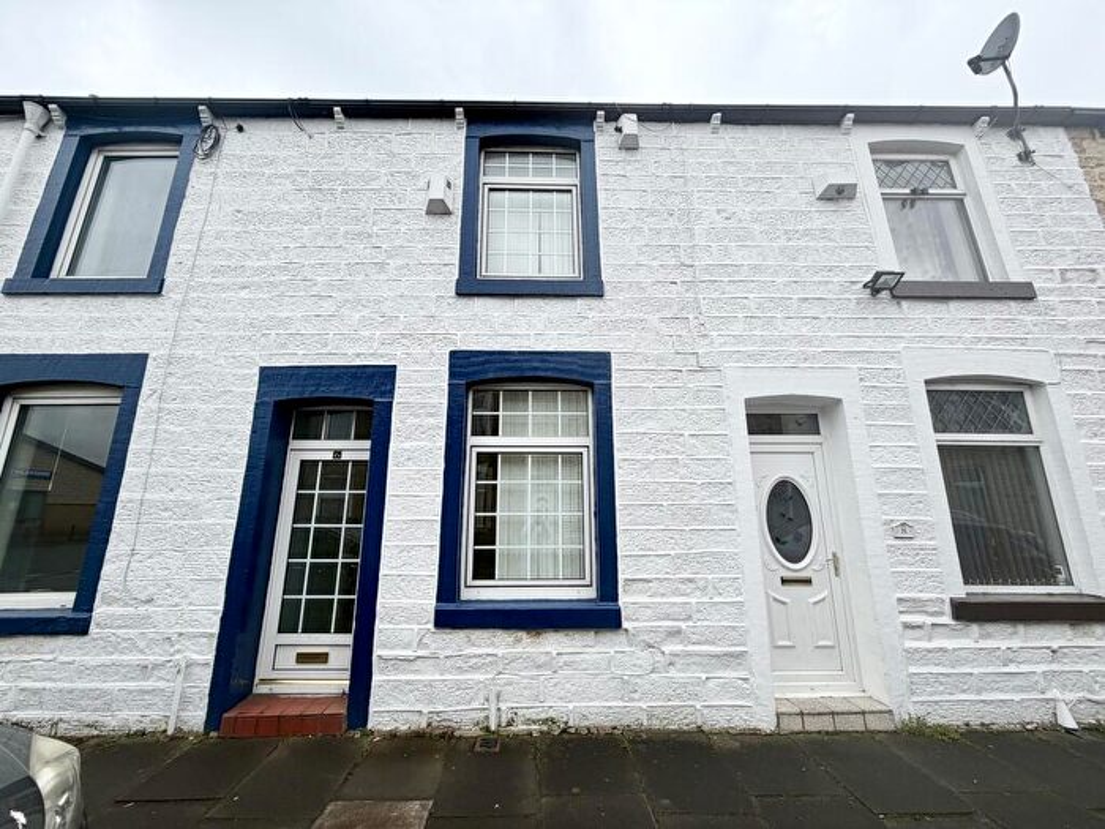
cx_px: 552
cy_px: 414
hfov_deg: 102.1
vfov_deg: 85.7
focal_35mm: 14
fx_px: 447
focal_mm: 2.22
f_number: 2.2
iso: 40
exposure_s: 1/625
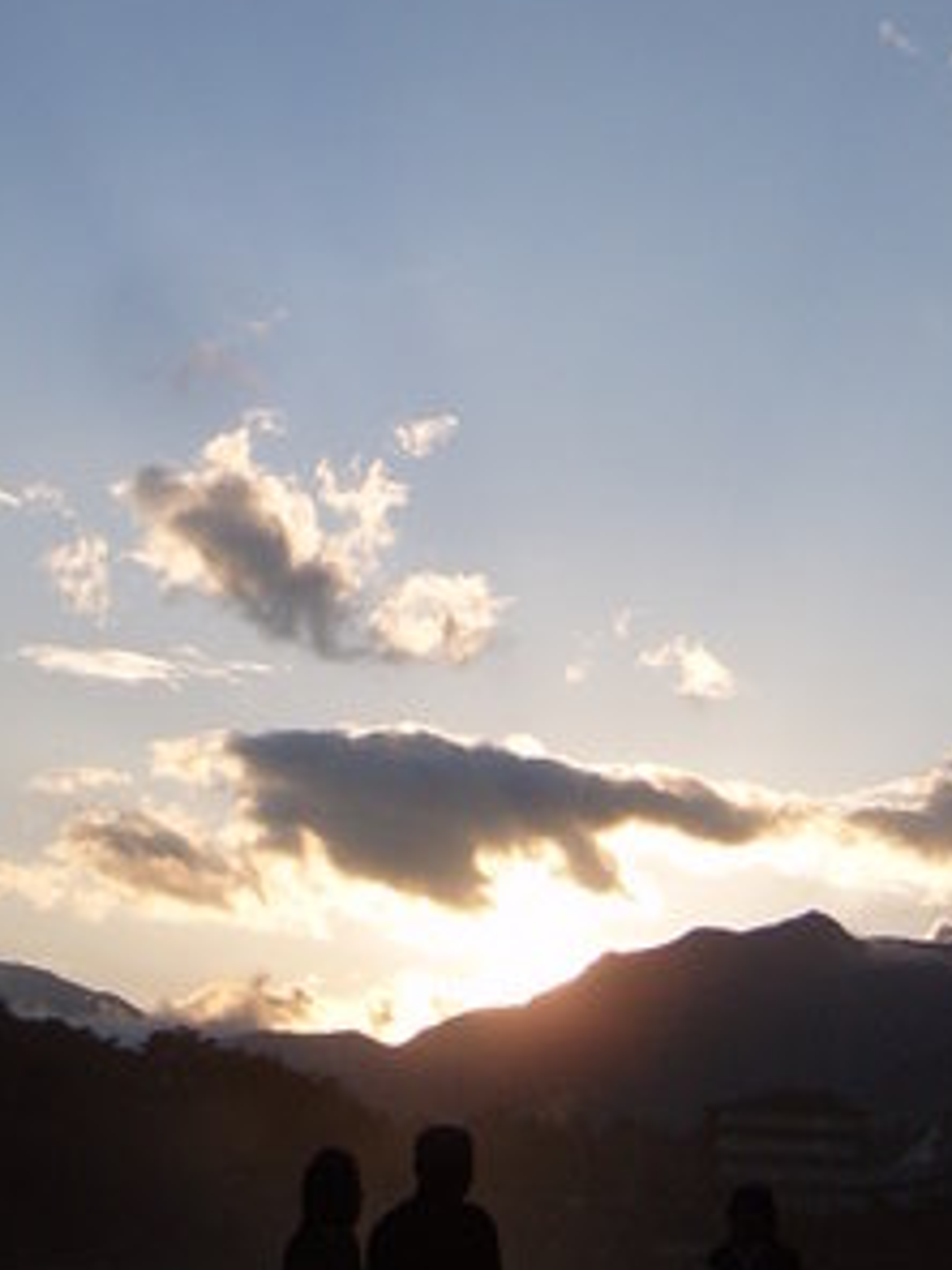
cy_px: 253
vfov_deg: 24.0
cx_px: 257
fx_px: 2934
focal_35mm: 80
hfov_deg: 18.3
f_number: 6
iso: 63
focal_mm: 6.2
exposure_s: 1/350
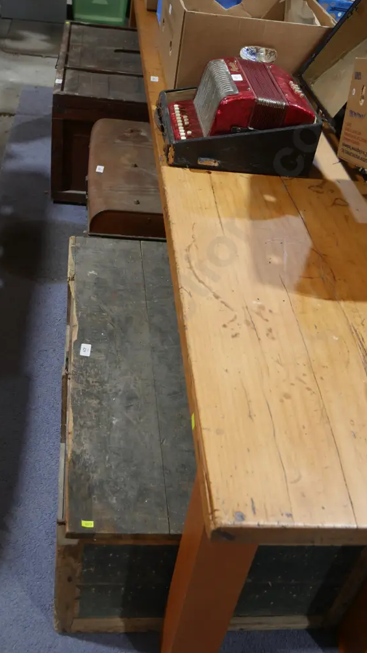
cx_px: 163
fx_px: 692
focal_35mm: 40
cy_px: 329
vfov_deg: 50.5
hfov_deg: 29.7
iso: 500
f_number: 4
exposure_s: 1/60
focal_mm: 18
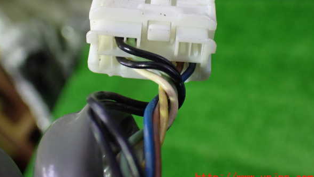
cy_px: 64
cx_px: 156
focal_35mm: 49
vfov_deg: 24.3
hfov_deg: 42.1
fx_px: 408
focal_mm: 7.84
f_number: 2.9
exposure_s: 1/40
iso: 1250
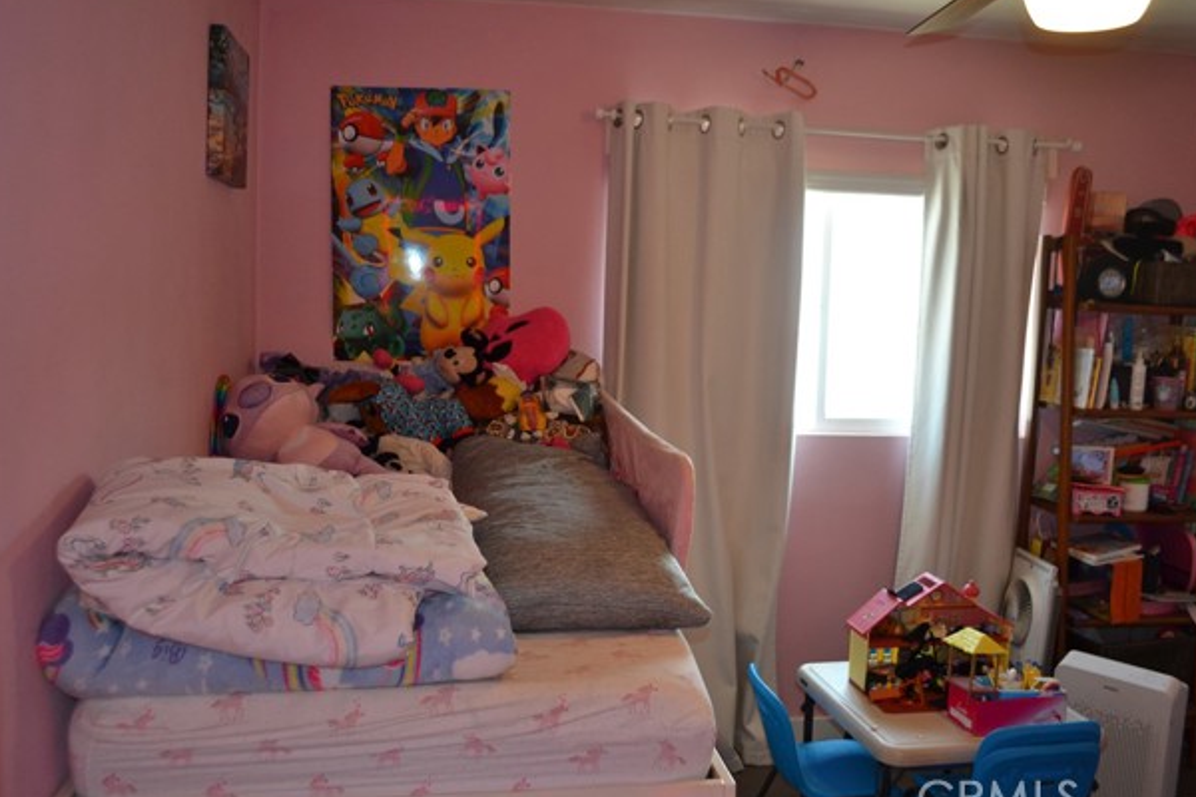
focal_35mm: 32
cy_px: 401
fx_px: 1063
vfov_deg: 41.1
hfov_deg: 58.7
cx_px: 616
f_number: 3.8
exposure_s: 1/60
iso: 560
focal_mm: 20
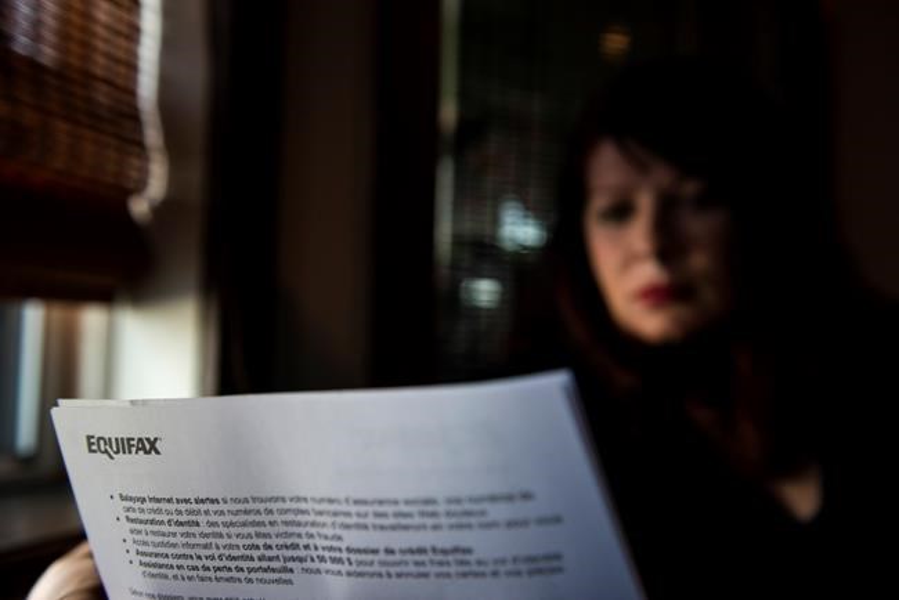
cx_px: 450
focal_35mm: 35
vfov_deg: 37.9
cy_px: 300
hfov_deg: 54.4
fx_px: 874
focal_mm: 35
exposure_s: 1/250
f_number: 4
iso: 800
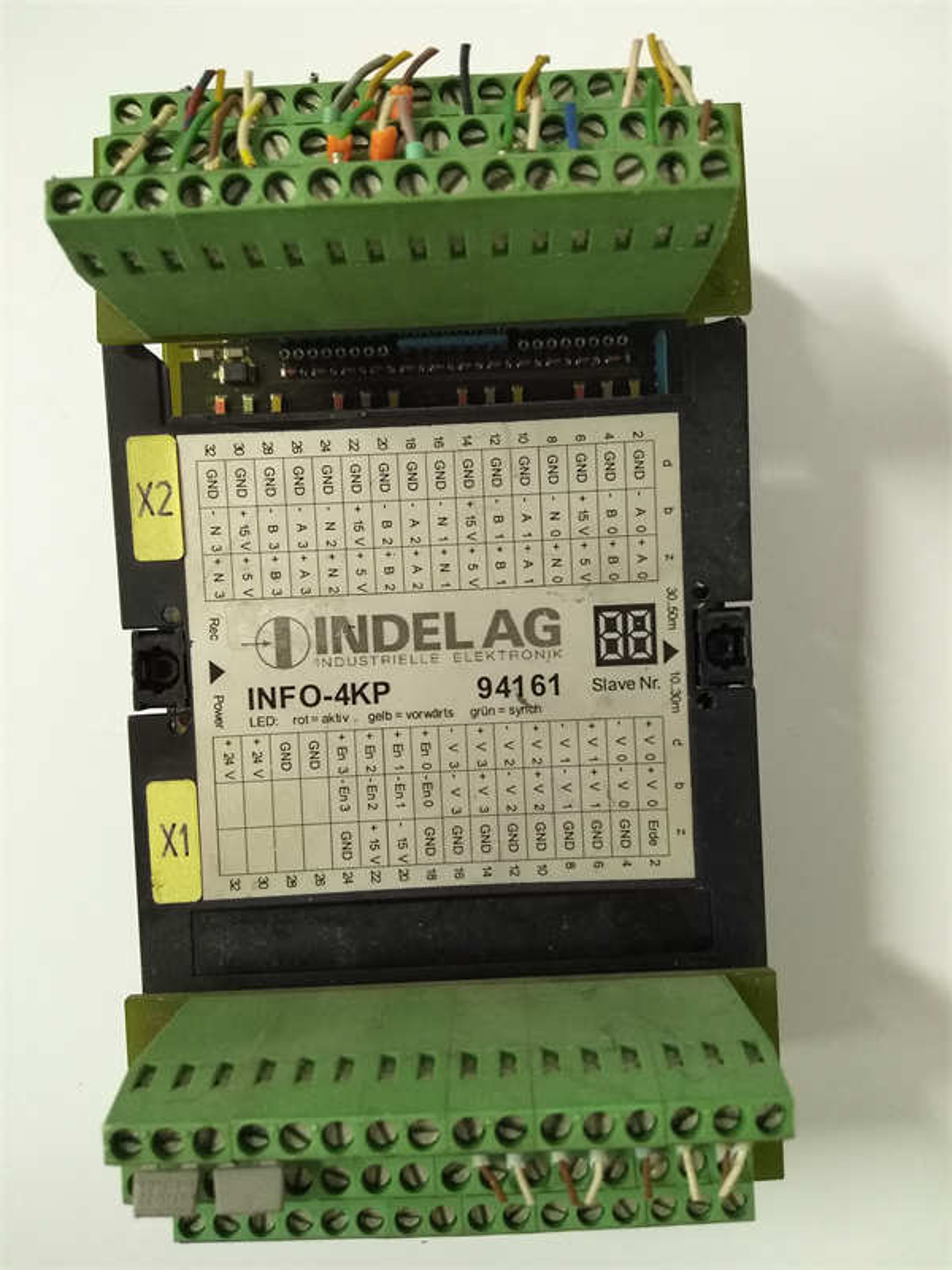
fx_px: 953
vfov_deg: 67.3
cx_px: 476
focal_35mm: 26
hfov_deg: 53.1
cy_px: 635
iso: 399
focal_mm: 3.63
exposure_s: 1/33.3
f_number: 1.8
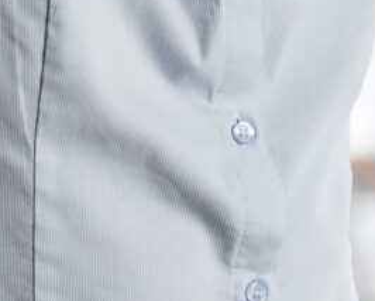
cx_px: 756
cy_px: -330
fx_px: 5007
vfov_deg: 3.4
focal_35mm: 451
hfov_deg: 4.2
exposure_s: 1/200
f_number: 2.8
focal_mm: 50
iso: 360
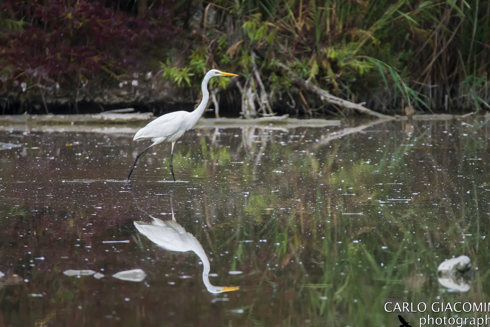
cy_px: 162
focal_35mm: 953
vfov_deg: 1.4
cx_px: 249
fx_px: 12969
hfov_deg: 2.2
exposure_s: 1/2000
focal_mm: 600
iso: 2200
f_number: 7.1
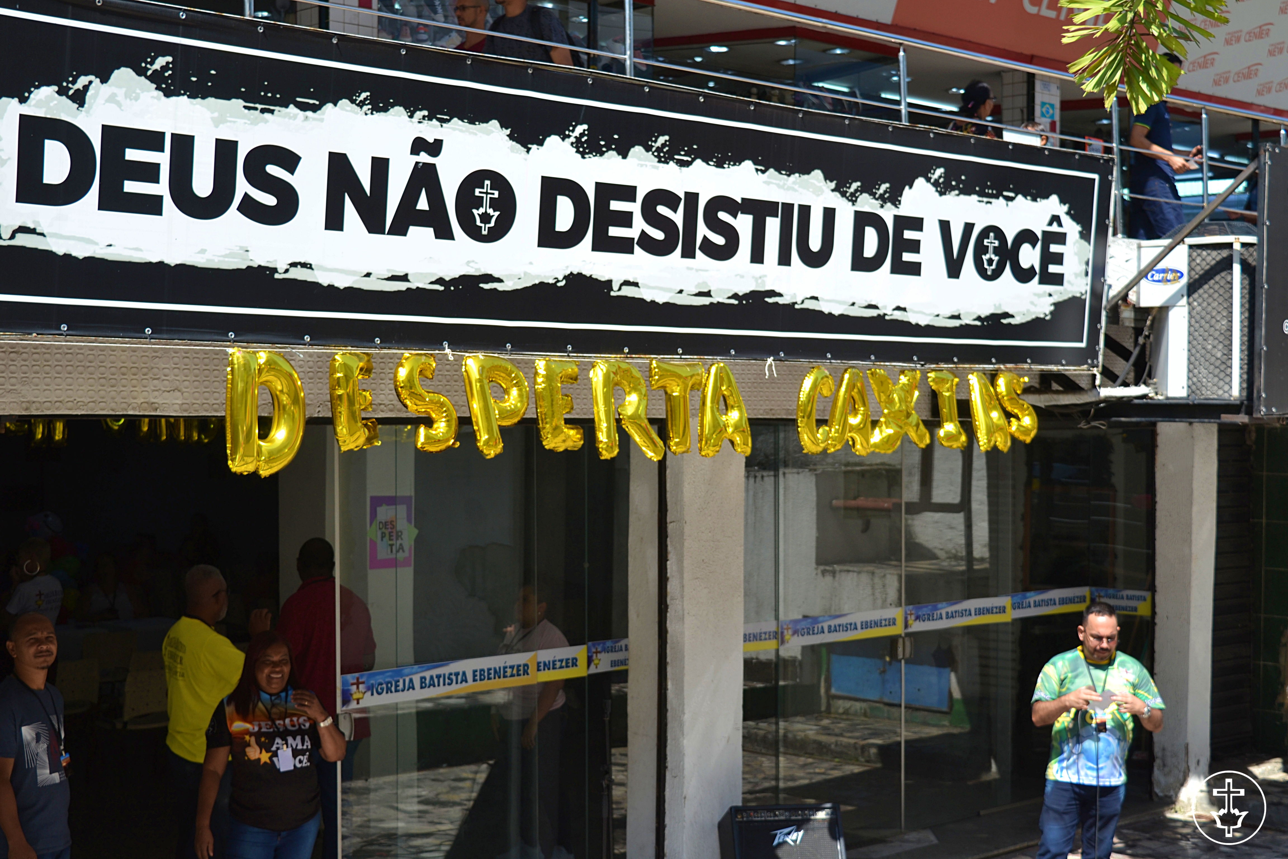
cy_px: 430
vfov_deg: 25.1
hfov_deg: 36.9
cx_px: 644
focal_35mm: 54
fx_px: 1932
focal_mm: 36
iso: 100
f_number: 7.1
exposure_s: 1/200
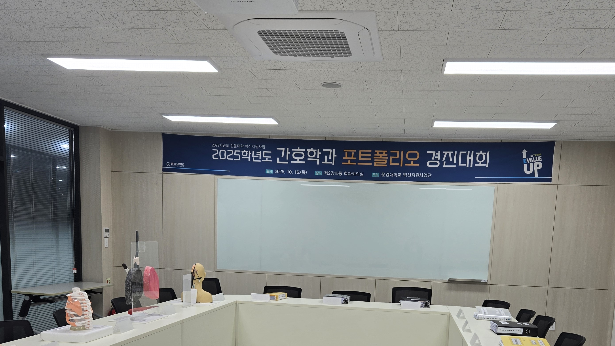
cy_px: 314
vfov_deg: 31.3
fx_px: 587
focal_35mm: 36
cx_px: 343
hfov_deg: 55.2
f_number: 1.8
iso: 40
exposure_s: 1/120
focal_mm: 5.4
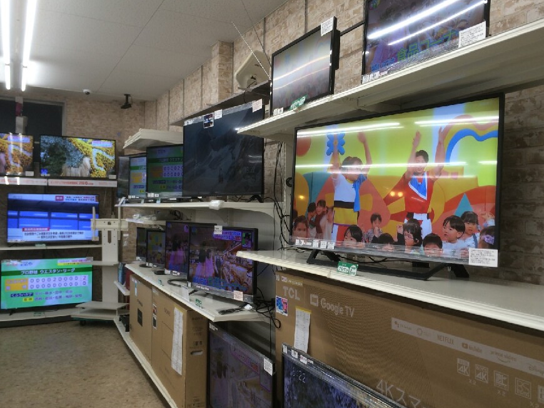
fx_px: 472
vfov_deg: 46.8
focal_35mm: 30
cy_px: 203
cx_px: 271
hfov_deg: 60.0
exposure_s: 1/60
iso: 50
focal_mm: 4.15
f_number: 2.2
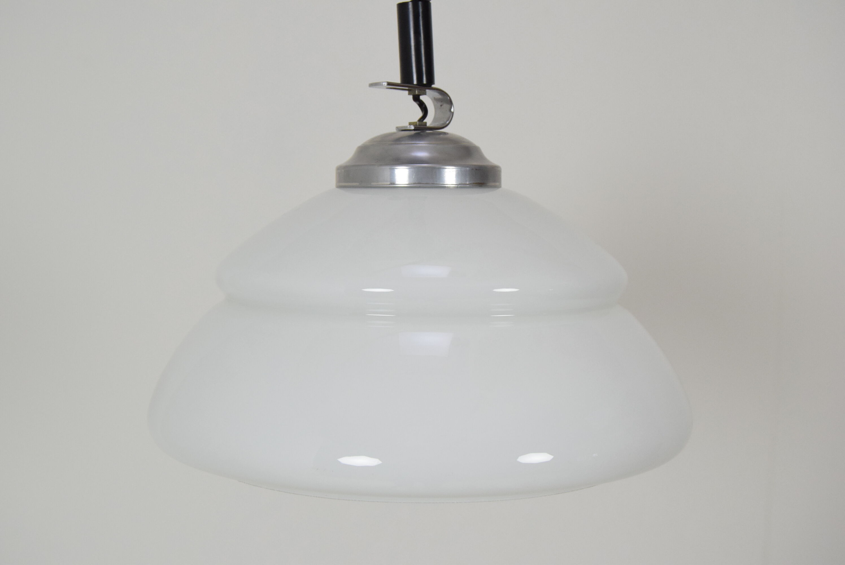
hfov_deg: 41.1
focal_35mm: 48
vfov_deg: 28.1
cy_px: 282
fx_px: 1128
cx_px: 422
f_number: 6.3
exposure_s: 1/160
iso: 1600
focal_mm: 32
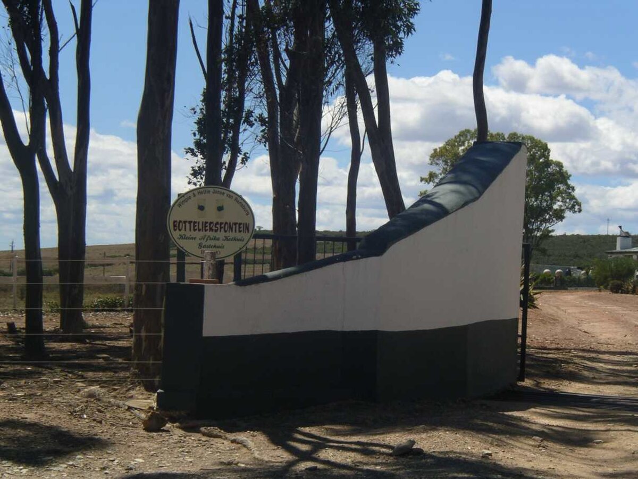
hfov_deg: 18.9
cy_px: 240
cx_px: 319
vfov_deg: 14.2
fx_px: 1917
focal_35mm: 104
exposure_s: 1/160
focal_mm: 16
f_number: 9.6
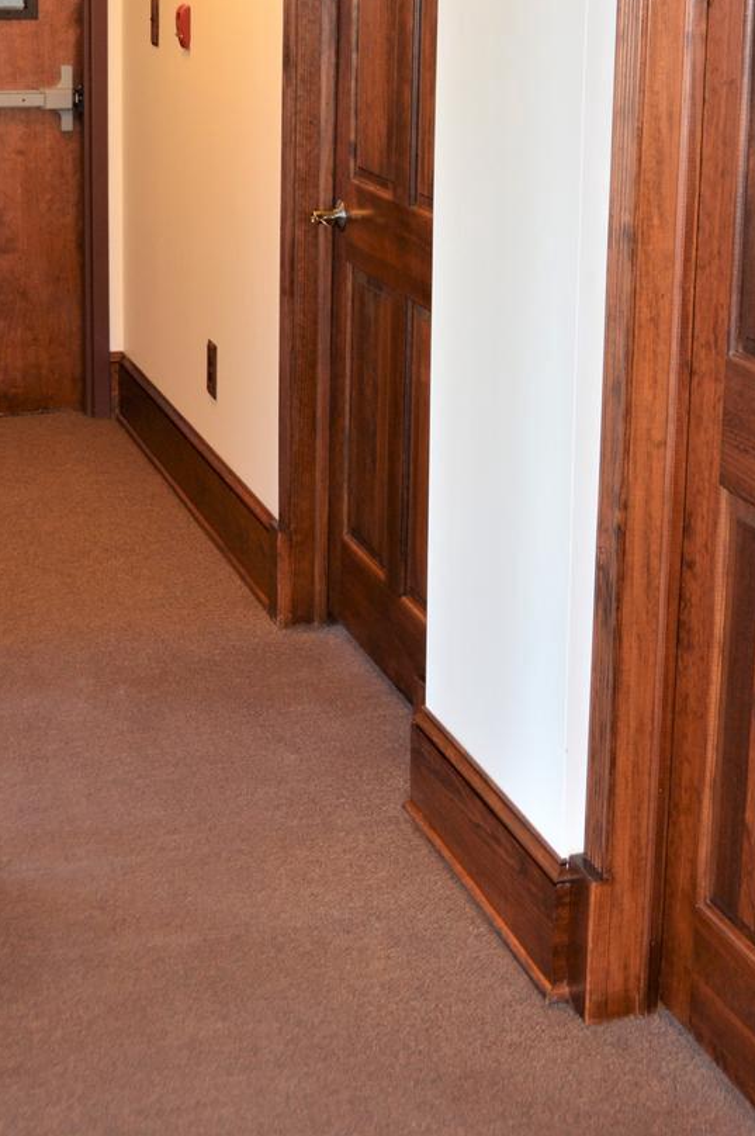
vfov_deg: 34.2
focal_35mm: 57
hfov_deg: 23.5
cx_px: 577
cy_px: 260
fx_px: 1797
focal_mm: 20
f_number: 4
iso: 400
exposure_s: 1/80
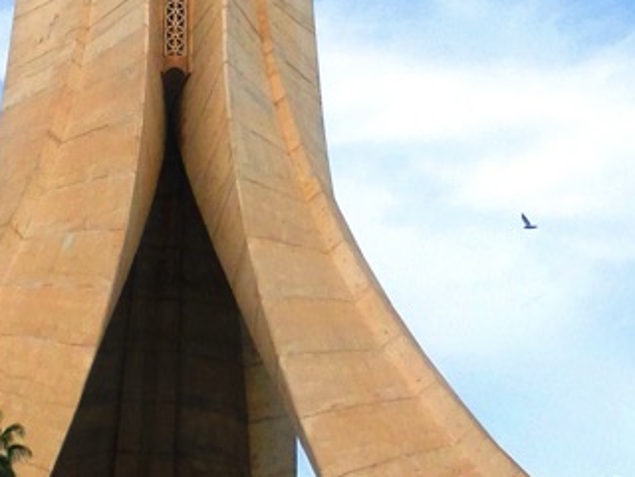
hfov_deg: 19.5
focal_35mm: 100
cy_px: -141
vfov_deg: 14.2
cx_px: 145
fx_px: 1834
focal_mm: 4.5
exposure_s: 1/2000
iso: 80
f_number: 2.5
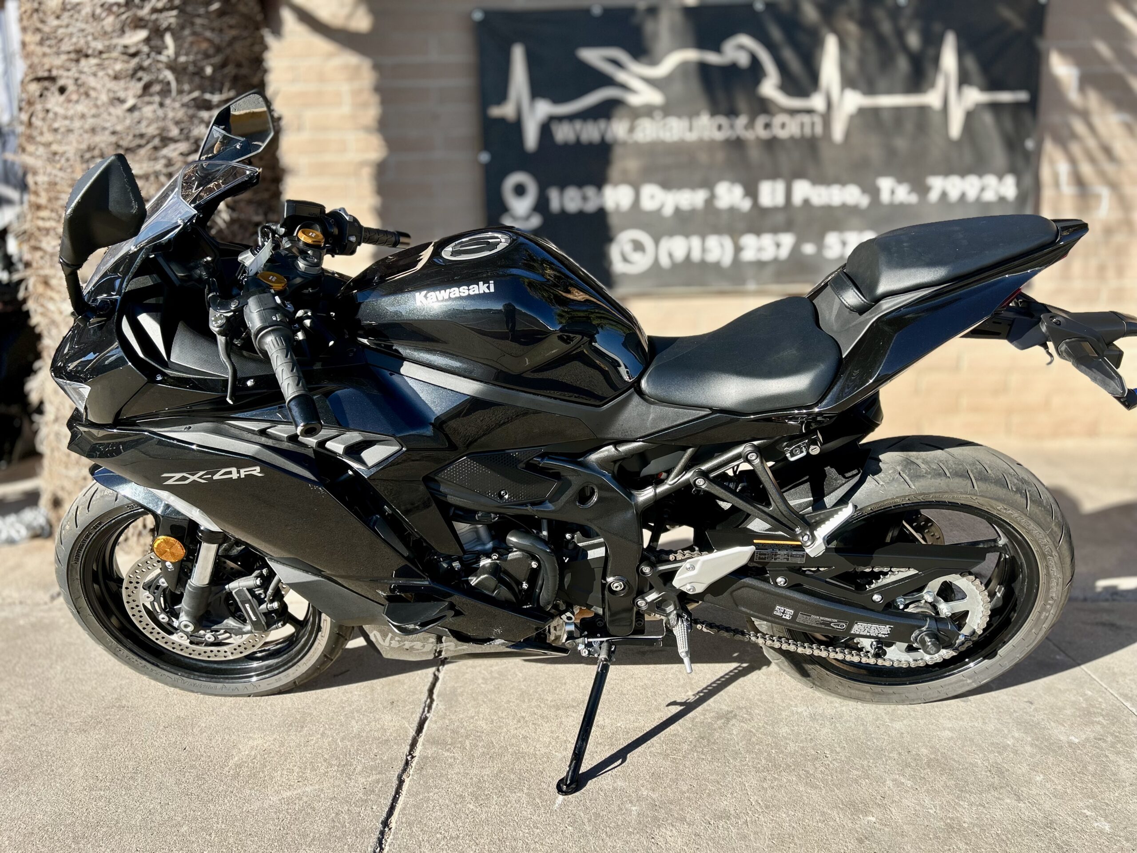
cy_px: 426
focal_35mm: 26
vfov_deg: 53.1
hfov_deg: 67.3
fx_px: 854
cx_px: 568
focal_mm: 5.7
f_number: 1.5
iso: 50
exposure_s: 1/1377
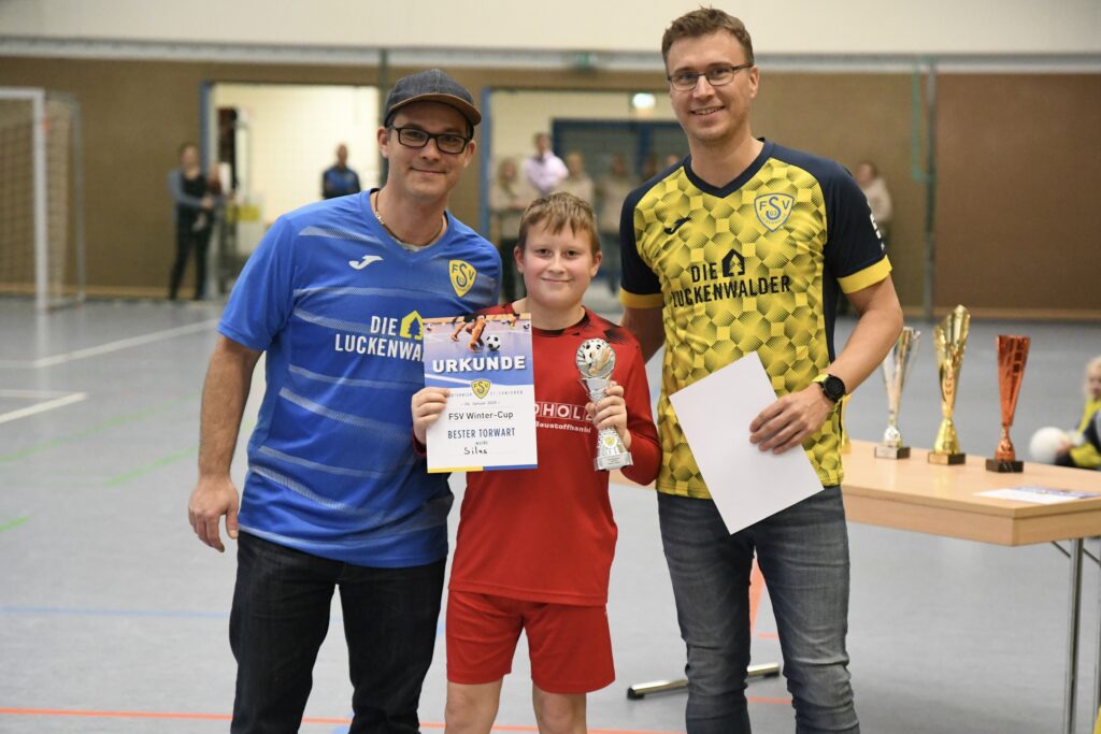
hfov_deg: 28.8
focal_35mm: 70
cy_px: 367
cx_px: 550
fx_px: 2141
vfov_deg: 19.5
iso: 8000
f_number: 2.8
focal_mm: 70
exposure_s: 1/800
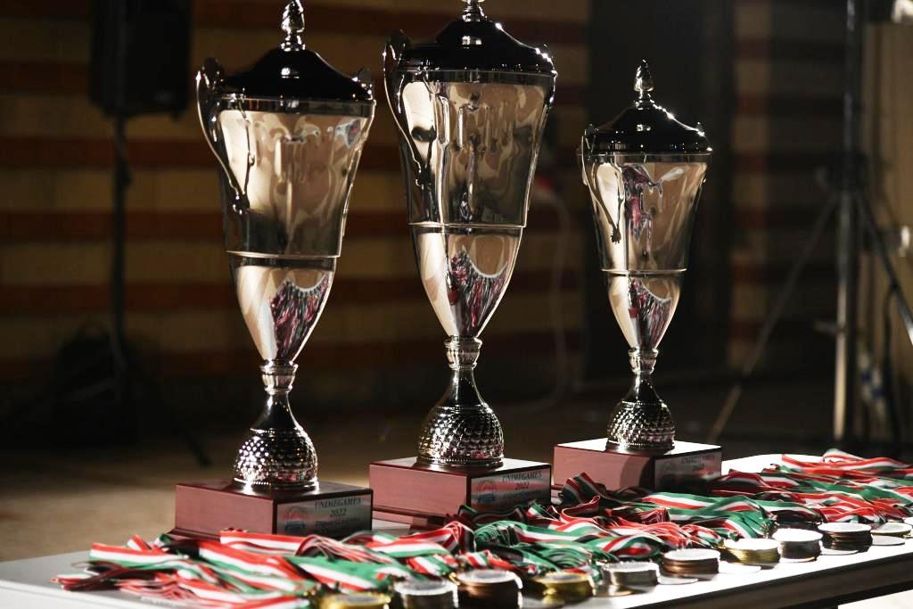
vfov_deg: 13.0
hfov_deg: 19.5
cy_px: 304
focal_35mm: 105
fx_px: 2663
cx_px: 456
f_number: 4
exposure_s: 1/200
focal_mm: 105
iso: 3200
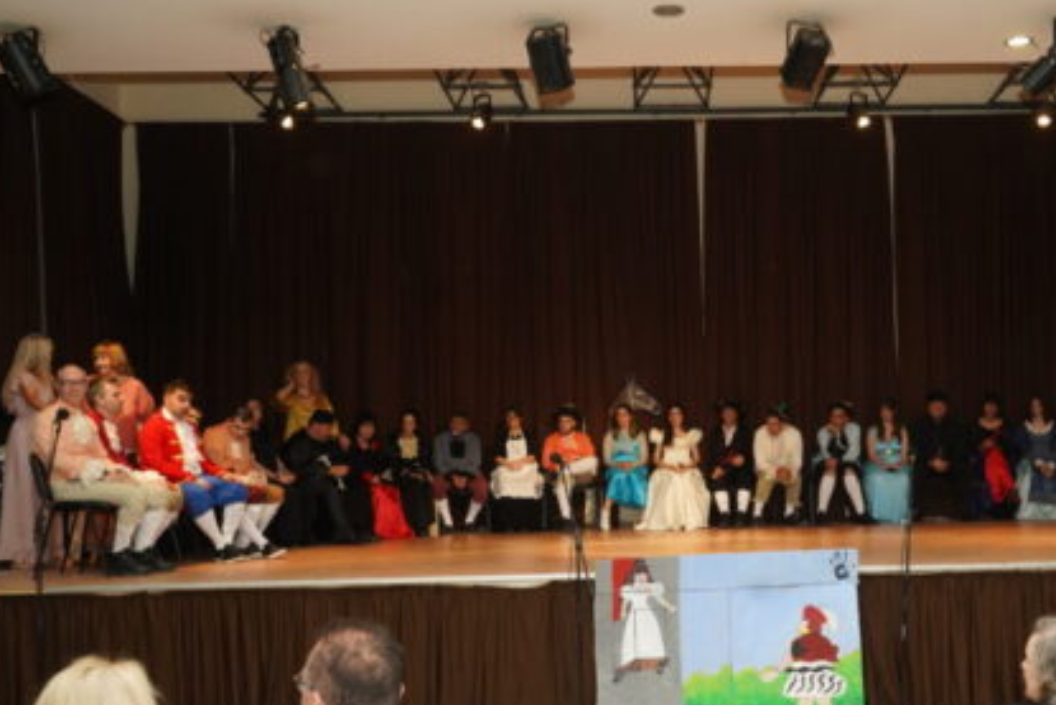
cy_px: 430
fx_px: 1262
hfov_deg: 44.7
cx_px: 706
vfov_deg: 31.1
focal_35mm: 43
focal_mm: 29
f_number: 5.6
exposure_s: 1/250
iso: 1600
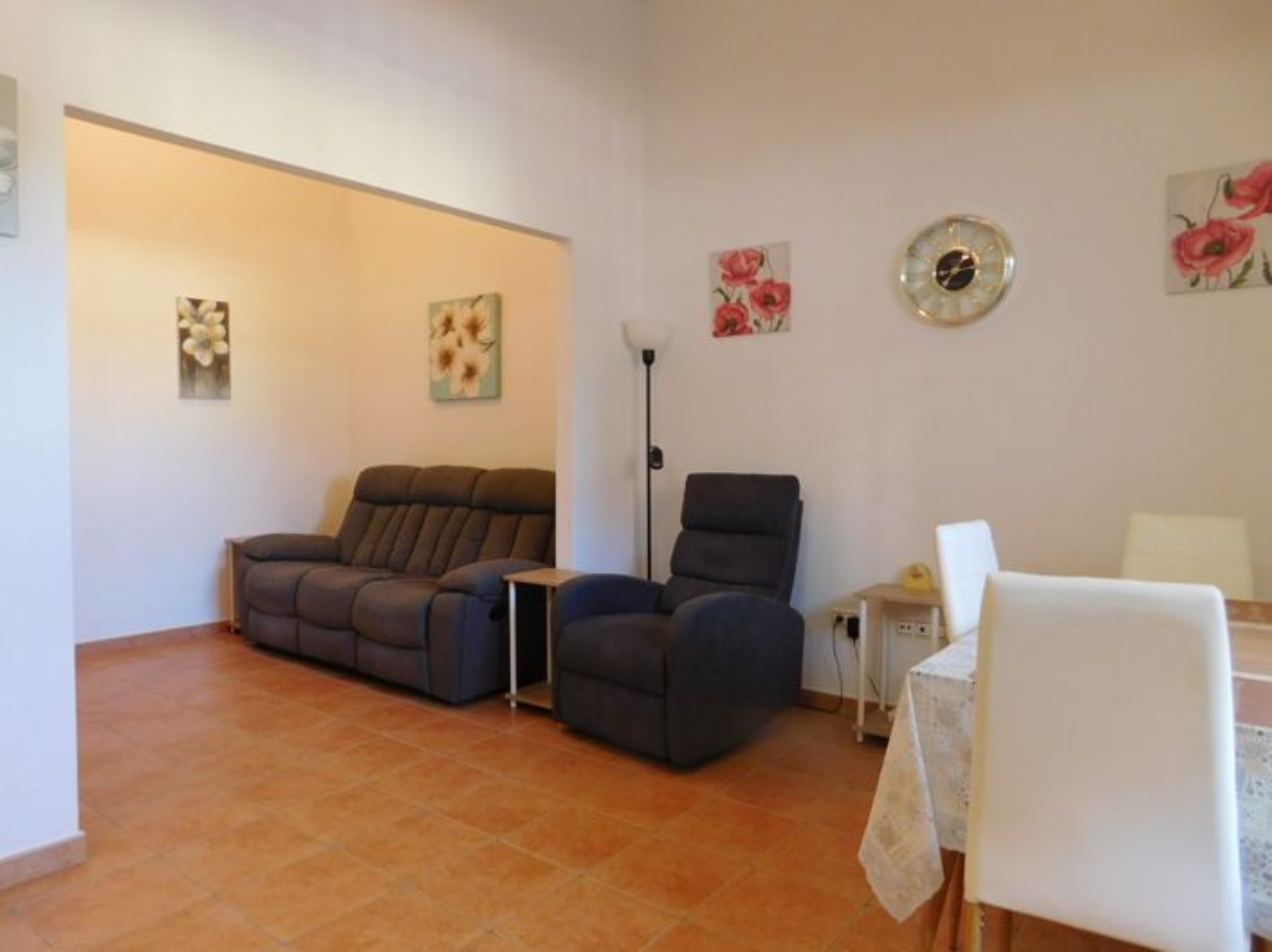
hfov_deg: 74.0
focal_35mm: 23
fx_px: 845
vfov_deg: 58.8
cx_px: 636
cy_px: 476
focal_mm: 4
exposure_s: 1/30
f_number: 3
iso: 250
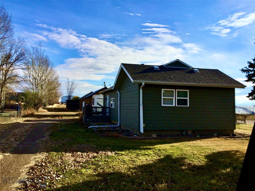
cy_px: 96
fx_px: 228
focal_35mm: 31
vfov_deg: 45.4
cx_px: 128
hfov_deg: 58.4
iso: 25
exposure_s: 1/1942
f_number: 2.4
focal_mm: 3.3
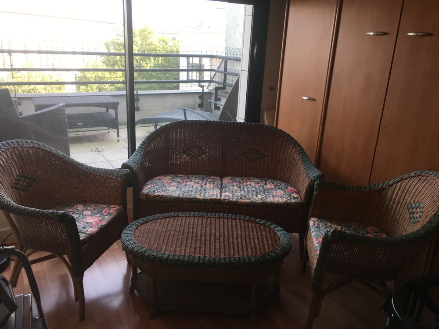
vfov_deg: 48.2
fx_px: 368
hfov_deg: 61.7
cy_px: 164
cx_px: 220
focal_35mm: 29
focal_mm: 4.15
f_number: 2.2
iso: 32
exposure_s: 1/100
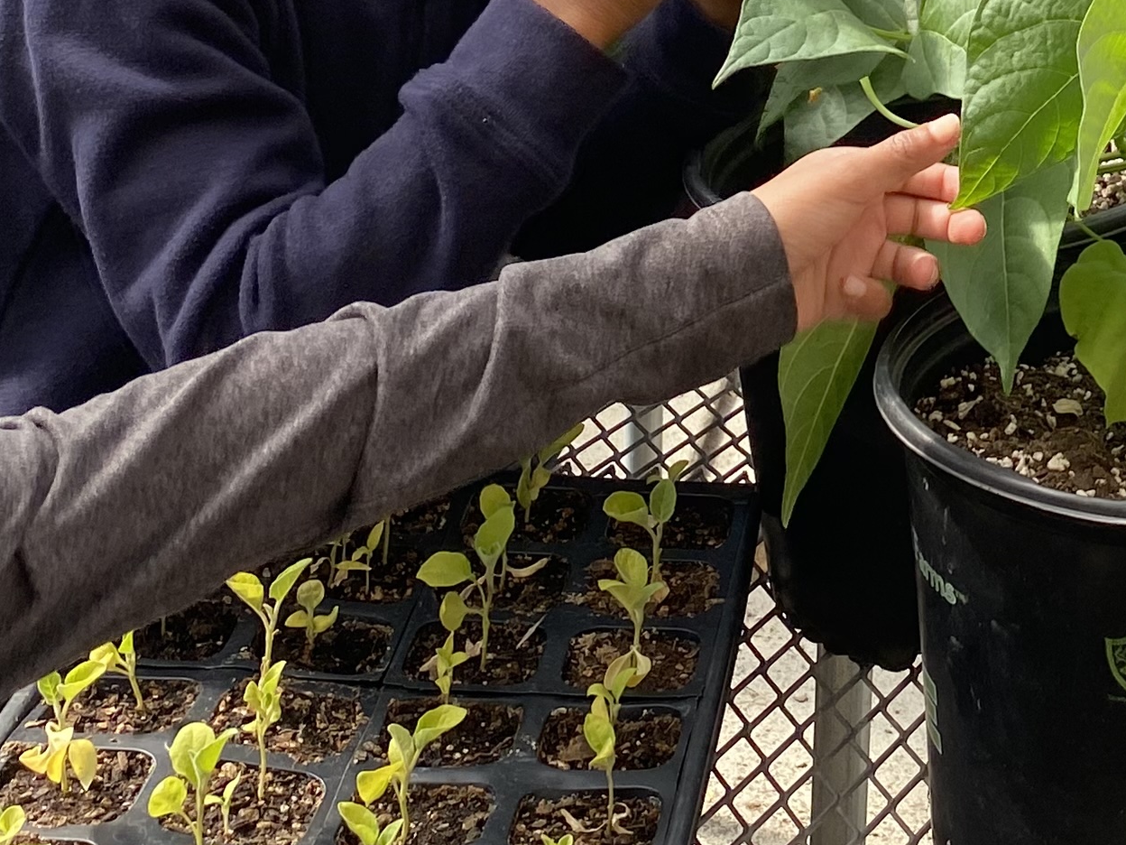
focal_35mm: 84
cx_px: 1225
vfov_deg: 16.9
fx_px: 2732
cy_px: -152
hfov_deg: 22.1
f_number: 1.8
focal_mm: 4.25
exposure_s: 1/475
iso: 32
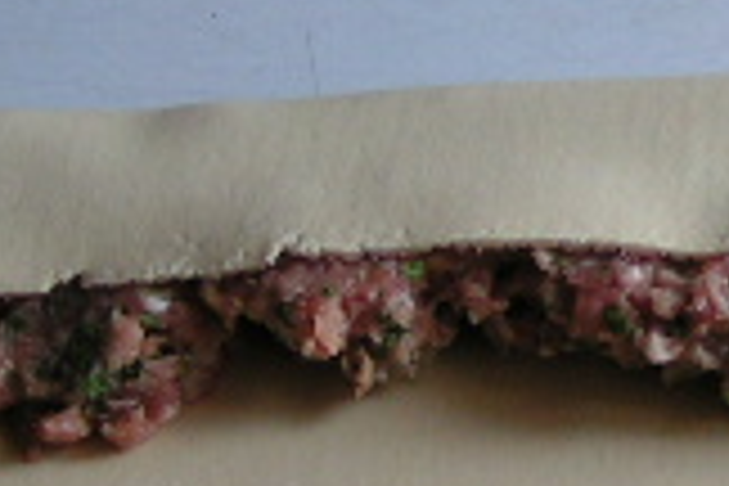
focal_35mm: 156
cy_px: 117
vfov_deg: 8.8
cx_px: 846
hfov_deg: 12.9
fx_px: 3159
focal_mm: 5.8
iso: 64
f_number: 2.8
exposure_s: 1/40
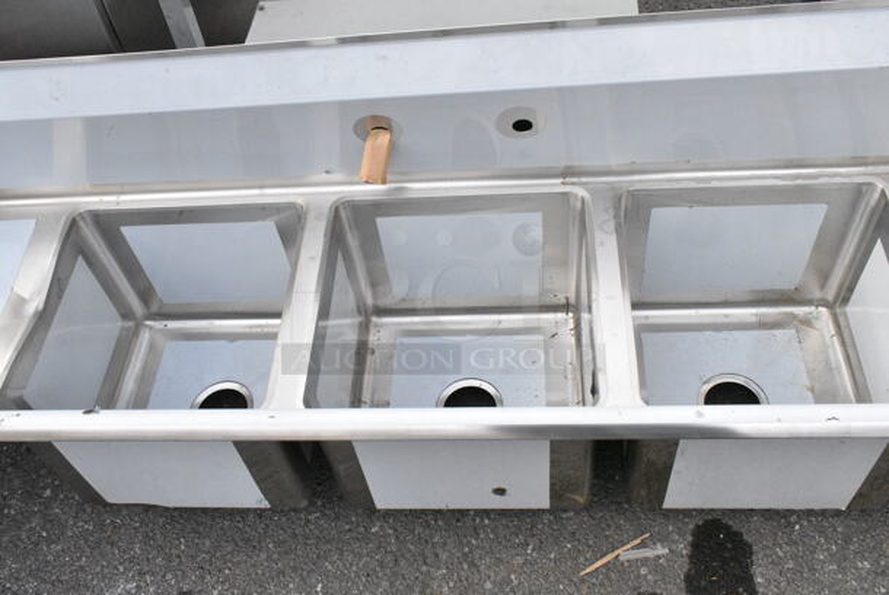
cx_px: 444
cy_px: 298
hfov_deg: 55.1
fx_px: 853
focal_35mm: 34
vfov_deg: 38.4
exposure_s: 1/800
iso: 6400
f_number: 14
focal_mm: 23
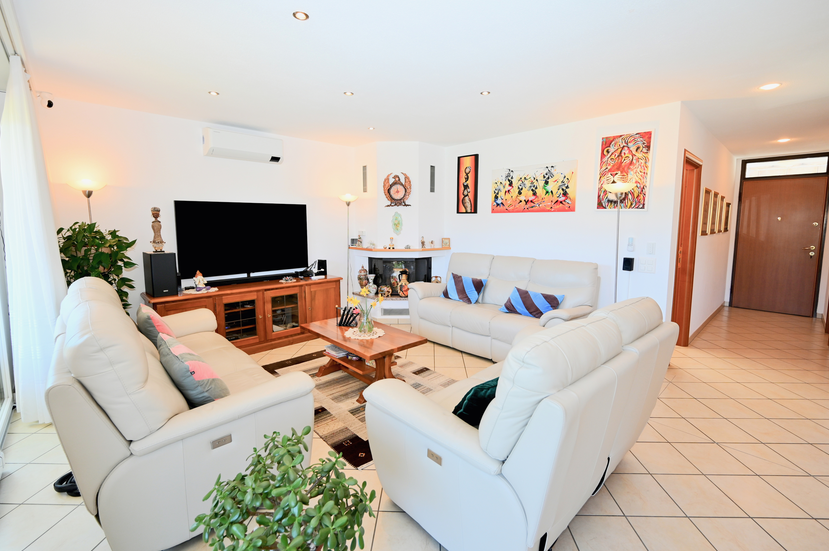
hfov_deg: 100.4
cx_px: 422
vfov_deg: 77.2
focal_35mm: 15
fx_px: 345
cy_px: 267
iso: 220
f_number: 4
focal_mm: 14
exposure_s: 1/60
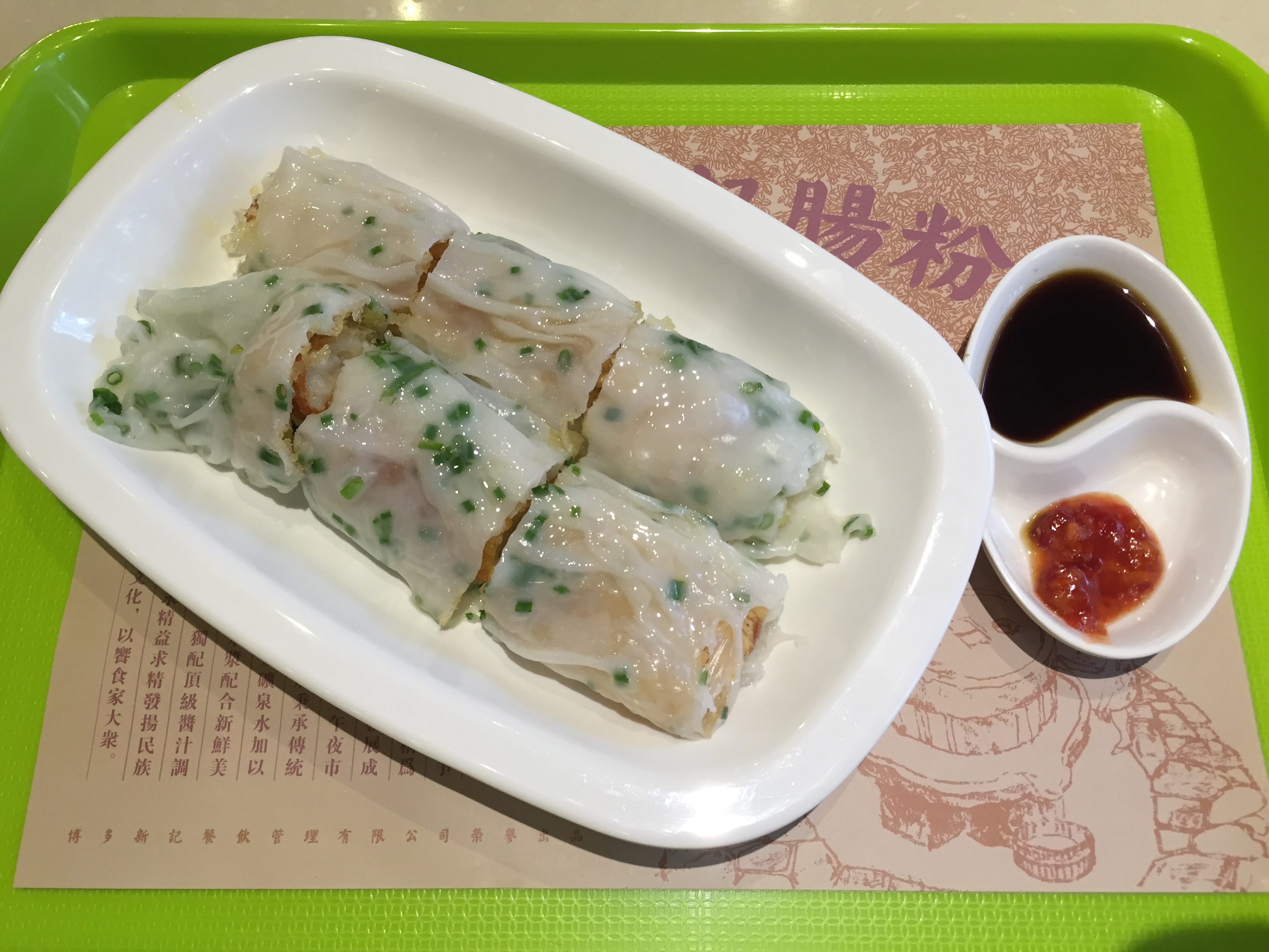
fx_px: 1063
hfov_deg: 61.7
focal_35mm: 29
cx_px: 634
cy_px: 476
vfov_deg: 48.2
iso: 64
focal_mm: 4.15
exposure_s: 1/30
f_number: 2.2
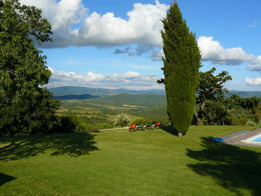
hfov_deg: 51.4
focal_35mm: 36
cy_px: 98
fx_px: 271
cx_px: 130
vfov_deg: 39.7
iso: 100
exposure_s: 1/500
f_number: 5.6
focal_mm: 6
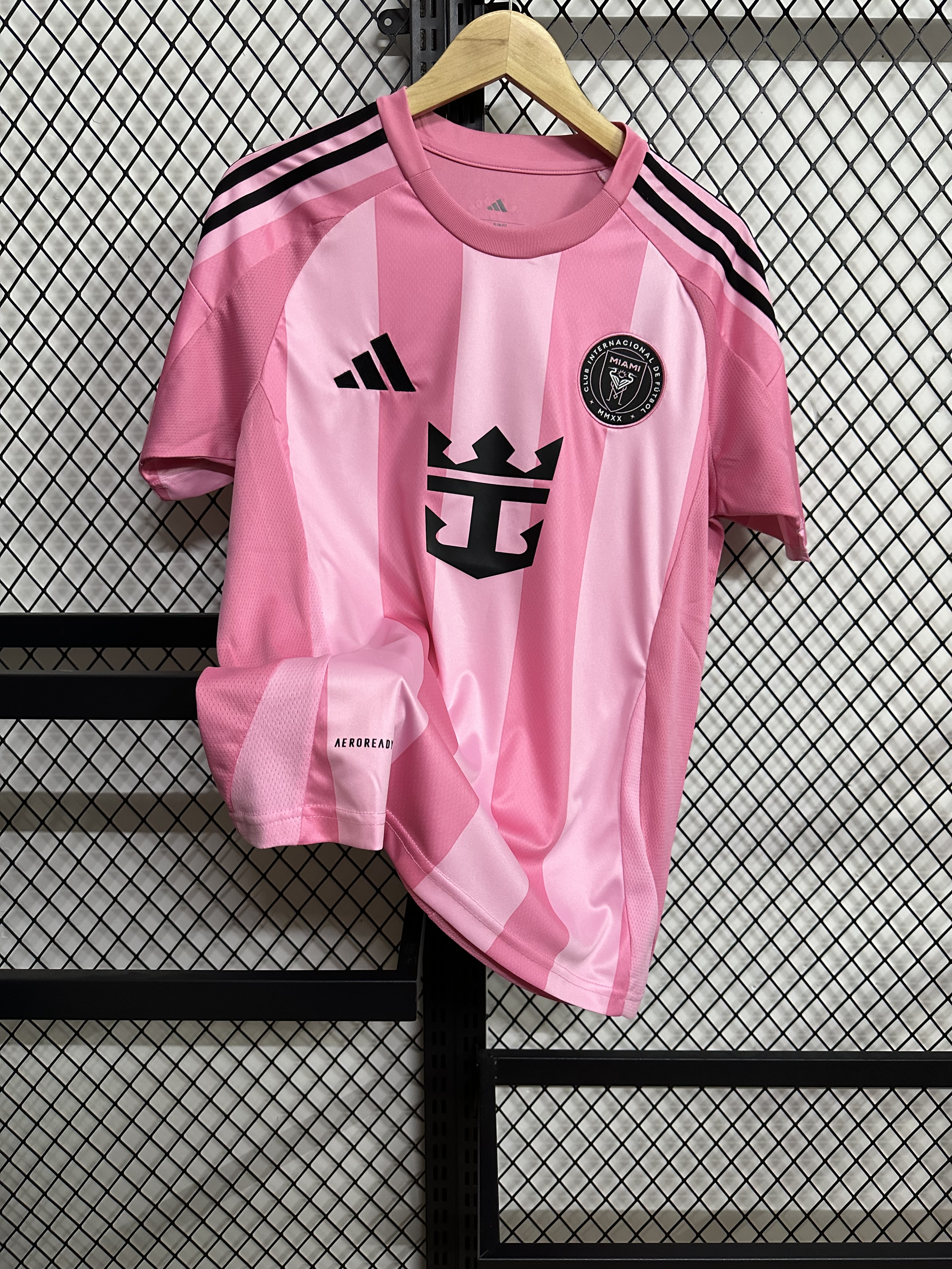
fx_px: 880
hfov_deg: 56.8
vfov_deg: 71.6
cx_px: 476
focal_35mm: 24
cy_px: 634
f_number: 1.78
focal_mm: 6.86
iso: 500
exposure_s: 1/50
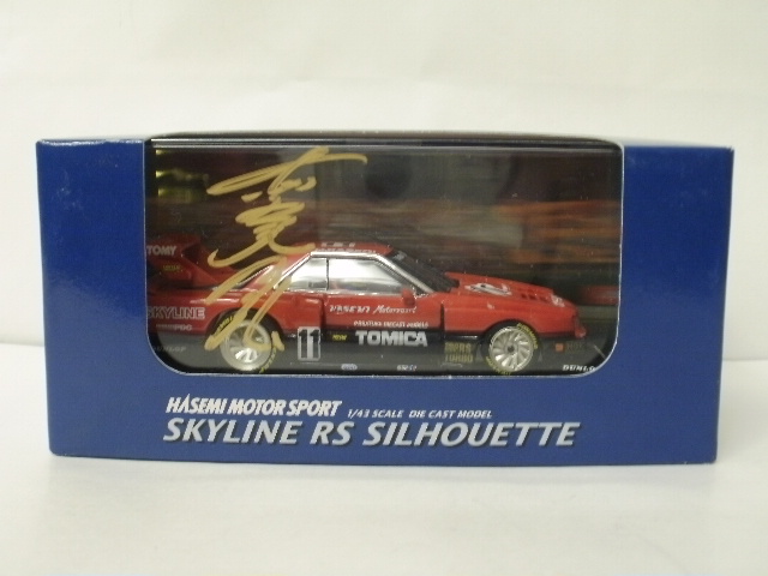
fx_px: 976
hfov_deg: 42.9
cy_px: 288
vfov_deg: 32.9
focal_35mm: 44
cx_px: 384
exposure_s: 1/6
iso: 125
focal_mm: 7.7
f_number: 4
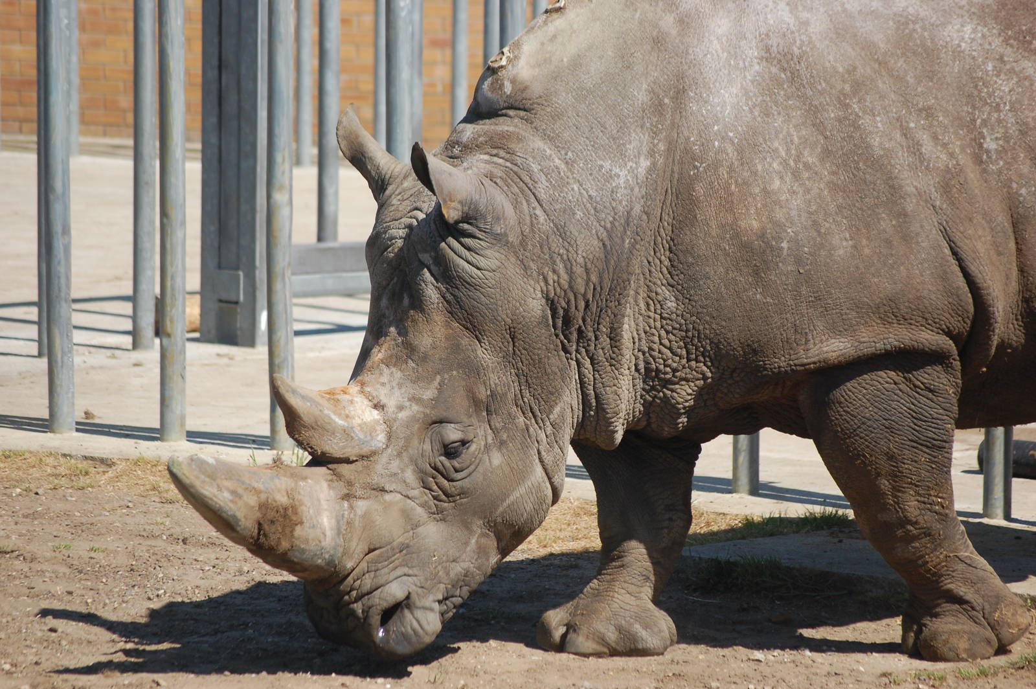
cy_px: 344
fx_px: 6254
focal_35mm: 218
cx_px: 518
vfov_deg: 6.3
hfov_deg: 9.5
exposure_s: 1/1000
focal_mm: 145
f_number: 5.3
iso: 400
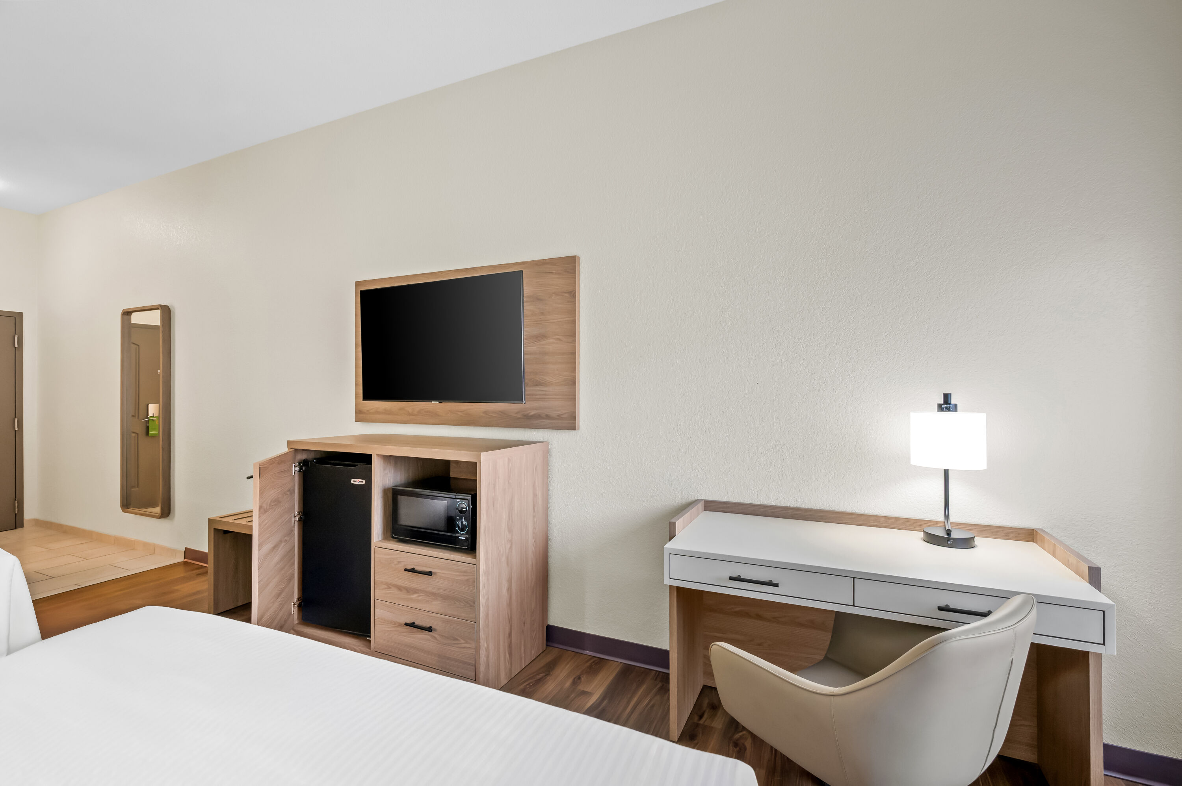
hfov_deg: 96.8
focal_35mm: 16
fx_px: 525
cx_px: 591
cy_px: 393
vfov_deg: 73.7
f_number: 8
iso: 5000
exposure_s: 1/15
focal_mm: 16
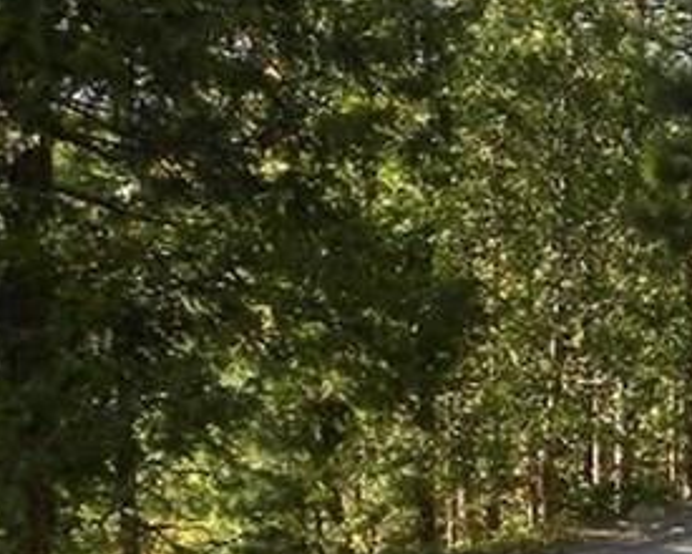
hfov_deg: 14.5
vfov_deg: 12.8
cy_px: 461
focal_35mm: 120
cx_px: 1147
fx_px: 2458
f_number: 3.5
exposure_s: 1/81.4
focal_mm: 5.9
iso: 64
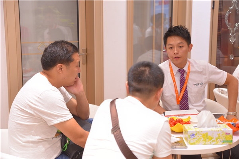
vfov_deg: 26.0
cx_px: 120
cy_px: 80
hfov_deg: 38.2
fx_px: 345
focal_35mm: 52
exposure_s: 1/160
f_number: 3.2
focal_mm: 52
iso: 640
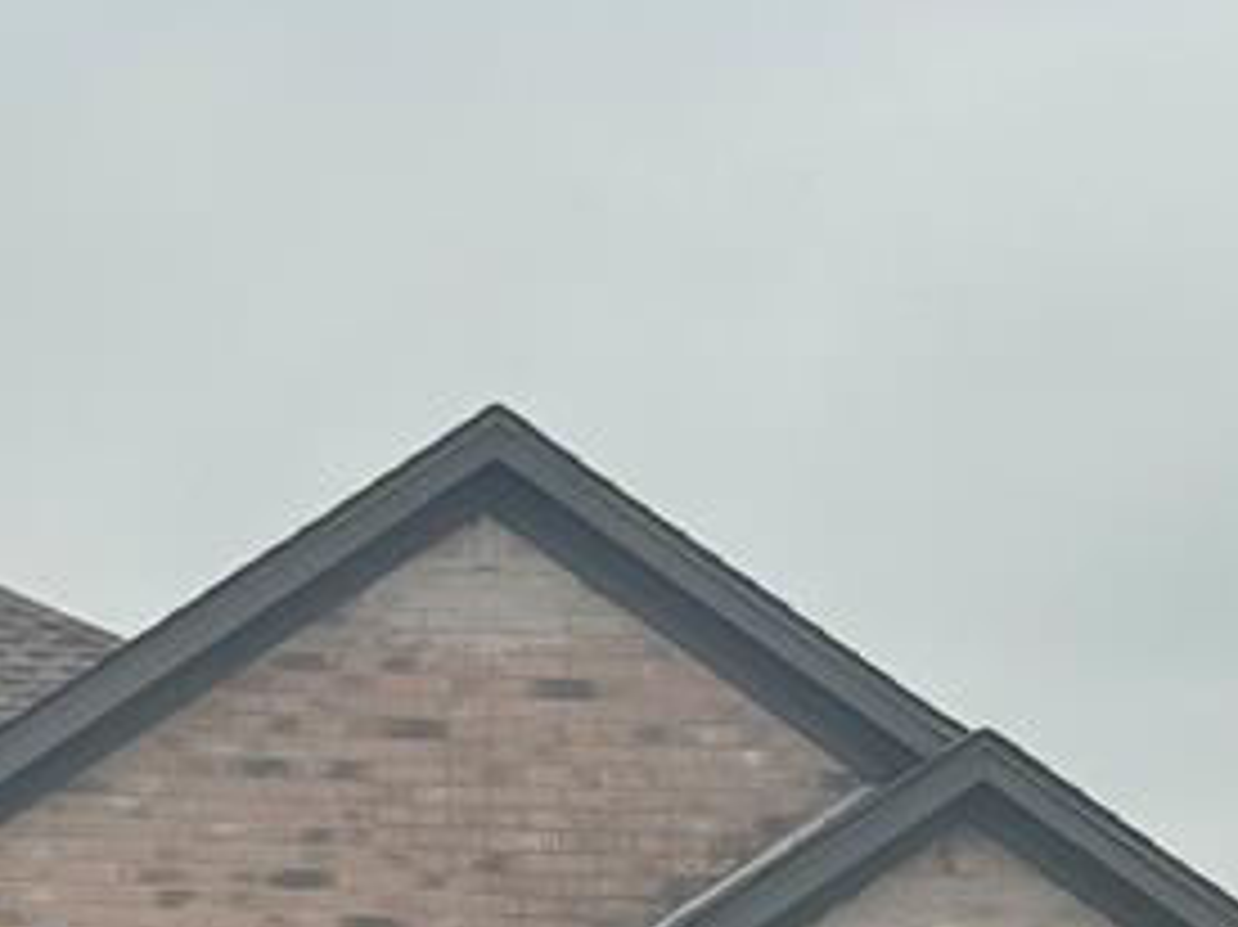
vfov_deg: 8.1
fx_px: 6399
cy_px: 1328
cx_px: -437
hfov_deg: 10.8
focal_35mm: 179
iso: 64
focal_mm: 6.76
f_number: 1.78
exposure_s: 1/4049
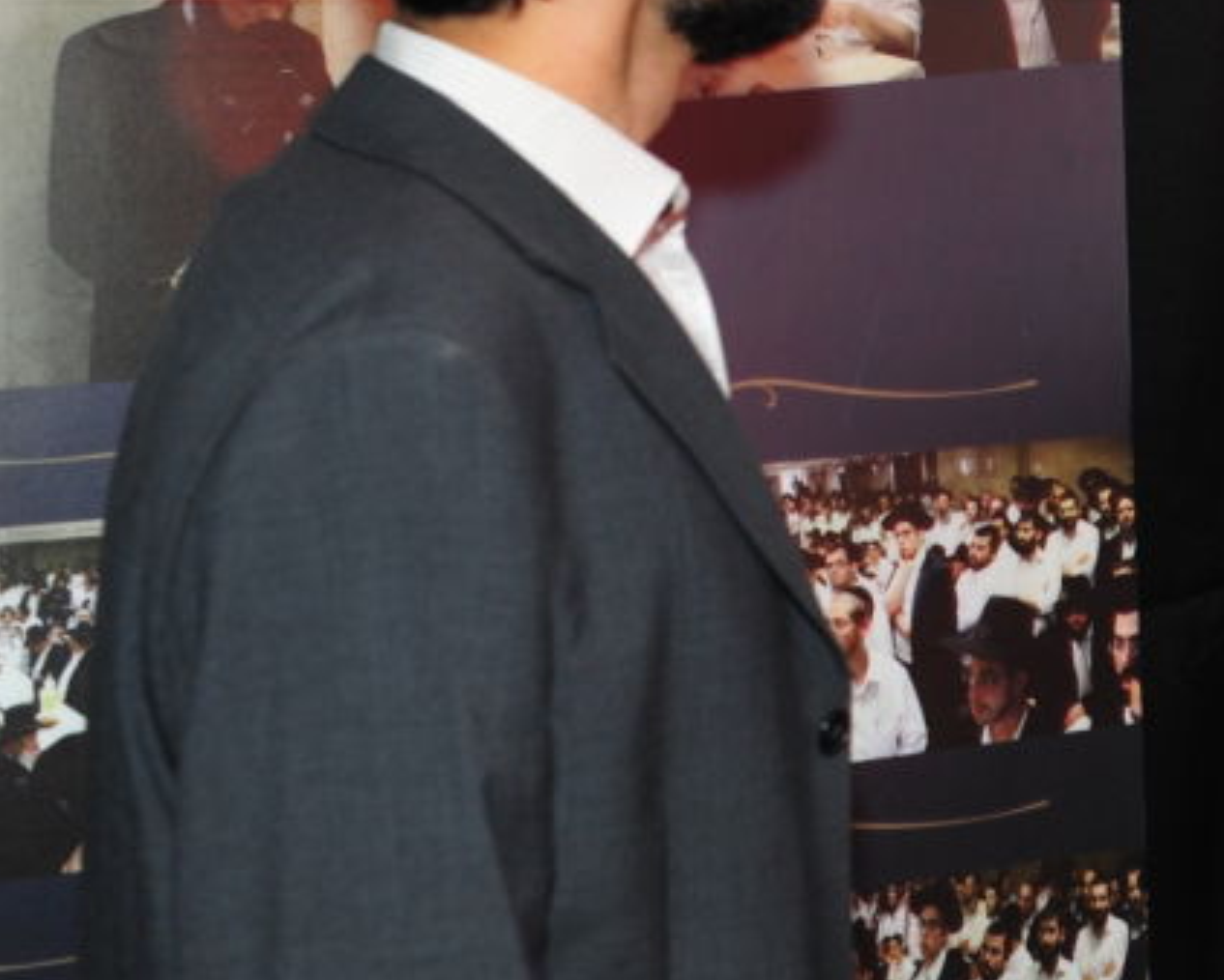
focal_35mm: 91
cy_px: 3
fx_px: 3298
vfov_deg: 16.6
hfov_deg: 20.2
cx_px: 1297
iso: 640
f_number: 5.6
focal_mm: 40
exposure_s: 1/60
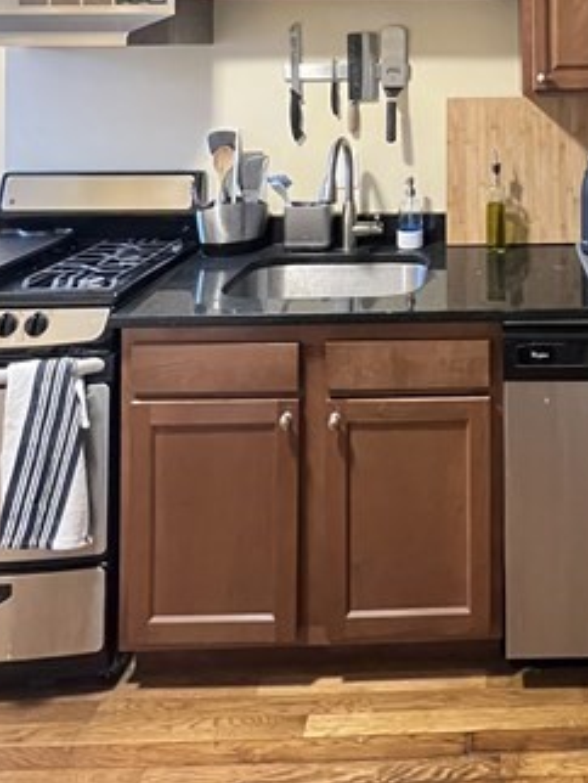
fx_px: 701
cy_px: 29
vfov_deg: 49.4
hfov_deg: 42.5
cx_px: 505
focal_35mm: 31
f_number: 1.8
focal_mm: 1.57
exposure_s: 1/30
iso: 1000
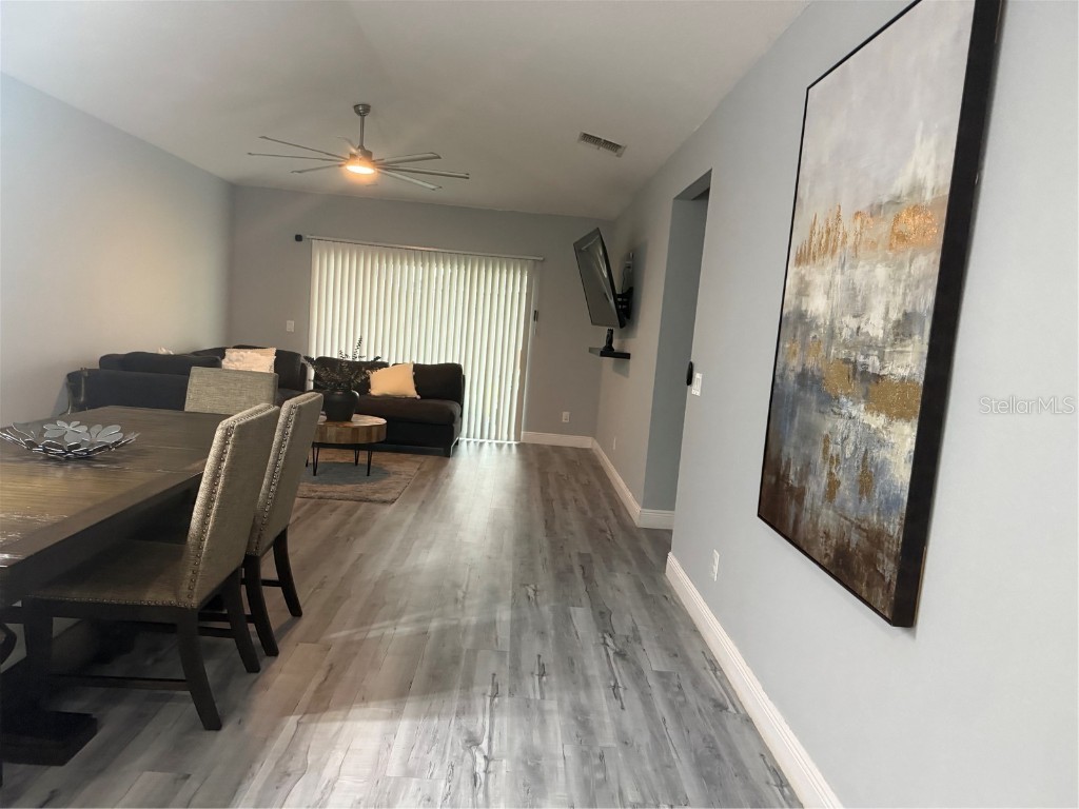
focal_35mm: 24
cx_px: 540
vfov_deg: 56.8
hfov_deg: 71.6
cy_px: 404
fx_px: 748
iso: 500
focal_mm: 6.76
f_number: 1.78
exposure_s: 1/60
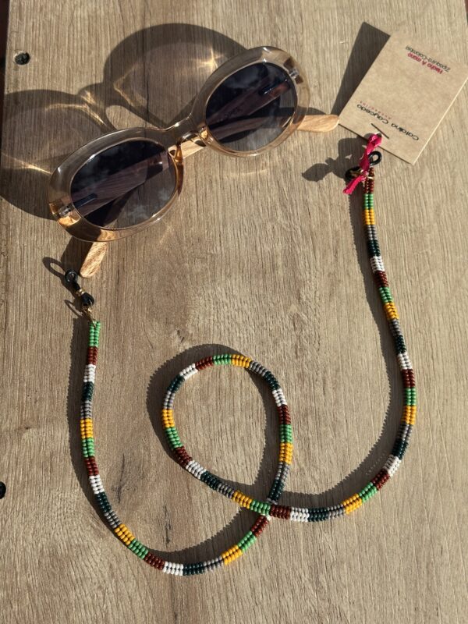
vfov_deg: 39.7
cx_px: 234
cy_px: 312
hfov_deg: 30.3
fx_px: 865
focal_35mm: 48
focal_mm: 6.86
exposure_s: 1/5263
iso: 64
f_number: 1.78
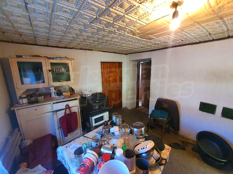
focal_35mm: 13
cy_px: 87
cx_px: 116
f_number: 2.2
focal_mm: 1.8
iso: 500
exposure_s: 1/33
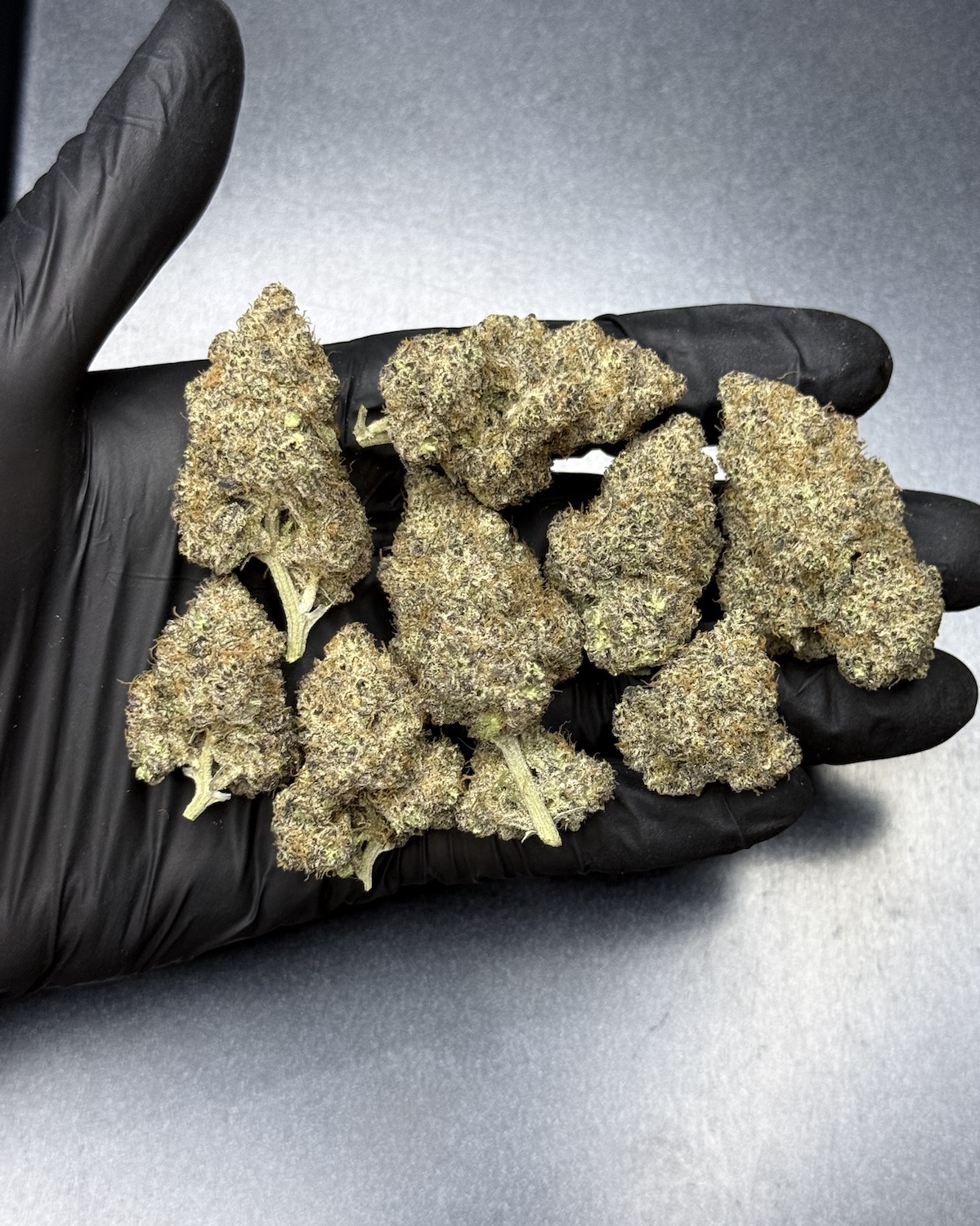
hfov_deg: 25.4
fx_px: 2176
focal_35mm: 60
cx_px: 553
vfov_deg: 31.4
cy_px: 639
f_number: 1.78
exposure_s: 1/50
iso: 160
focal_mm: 6.76
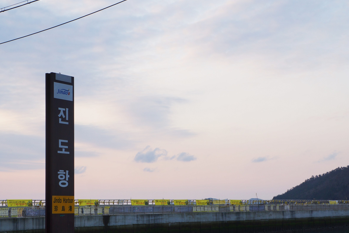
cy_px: 130
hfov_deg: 27.7
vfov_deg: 18.7
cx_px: 175
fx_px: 708
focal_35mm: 73
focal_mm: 32
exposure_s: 1/160
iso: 200
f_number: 6.3
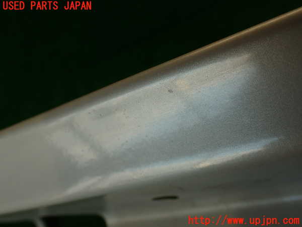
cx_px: 151
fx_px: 279
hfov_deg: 56.8
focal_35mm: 32
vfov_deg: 44.2
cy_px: 114
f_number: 3.2
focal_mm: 5.79
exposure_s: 1/100
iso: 100
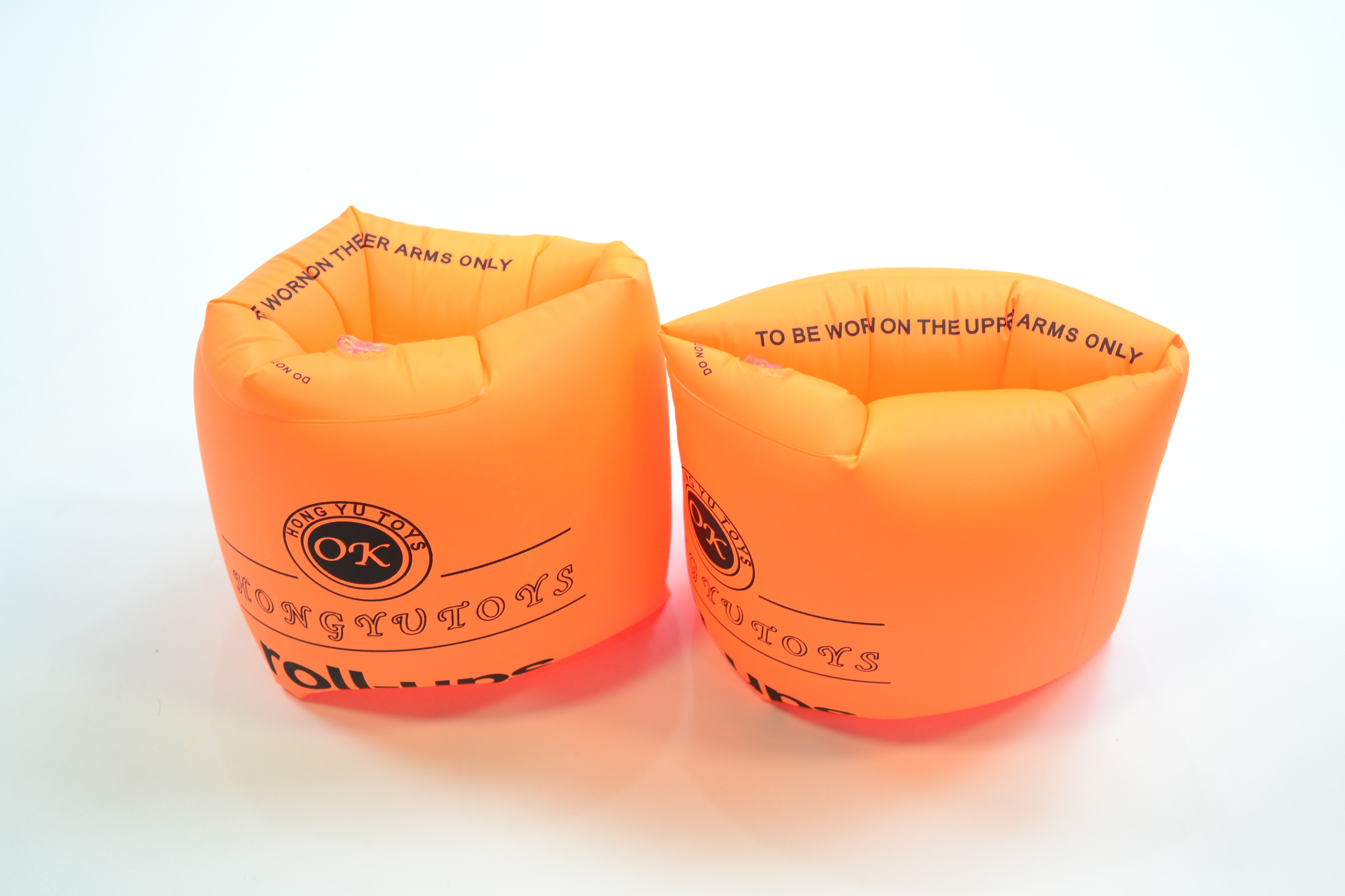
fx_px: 2241
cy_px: 448
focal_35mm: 60
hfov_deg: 33.4
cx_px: 672
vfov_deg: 22.6
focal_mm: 40
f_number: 5.3
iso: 640
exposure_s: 1/30
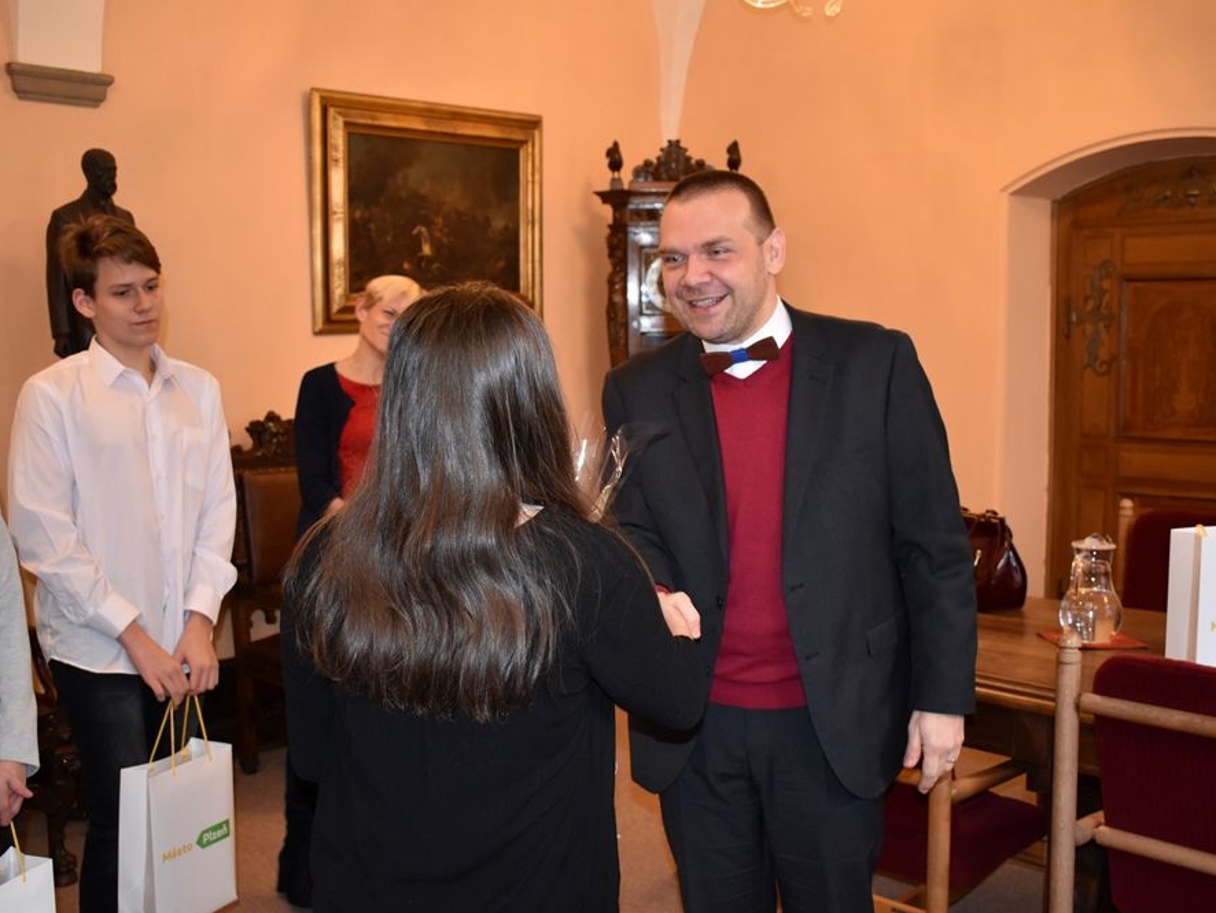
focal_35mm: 40
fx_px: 1406
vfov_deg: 36.0
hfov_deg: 46.8
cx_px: 598
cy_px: 465
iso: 1600
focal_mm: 24
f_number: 3.8
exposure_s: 1/60
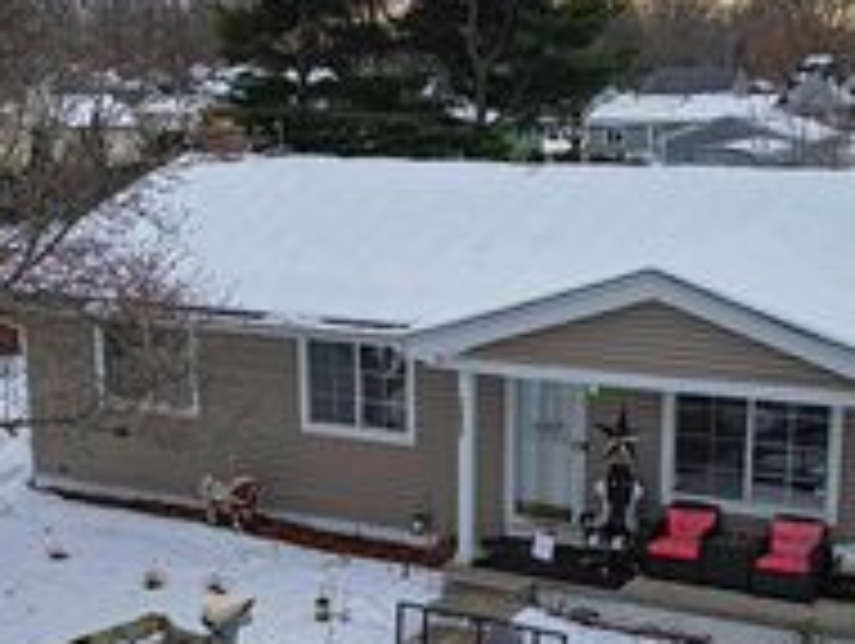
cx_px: 468
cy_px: 466
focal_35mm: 63
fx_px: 1558
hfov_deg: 30.7
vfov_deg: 23.2
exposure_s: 1/500
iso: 120
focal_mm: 6.7
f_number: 1.7
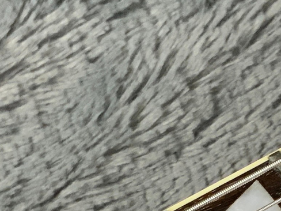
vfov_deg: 9.5
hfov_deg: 12.9
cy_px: 311
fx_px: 1234
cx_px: 245
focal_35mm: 152
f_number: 1.8
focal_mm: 3
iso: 100
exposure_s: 1/60
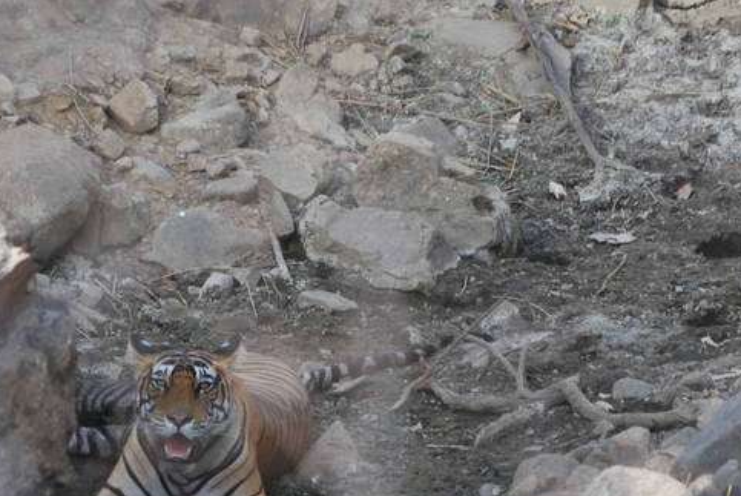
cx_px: 207
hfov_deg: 2.4
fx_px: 17923
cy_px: 307
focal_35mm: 870
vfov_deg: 1.6
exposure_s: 1/400
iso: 720
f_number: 5.6
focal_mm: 400
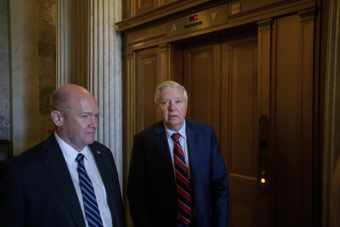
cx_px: 170
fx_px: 302
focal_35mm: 32
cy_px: 114
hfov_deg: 58.7
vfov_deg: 41.1
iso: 3200
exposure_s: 1/250
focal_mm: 32
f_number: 2.8
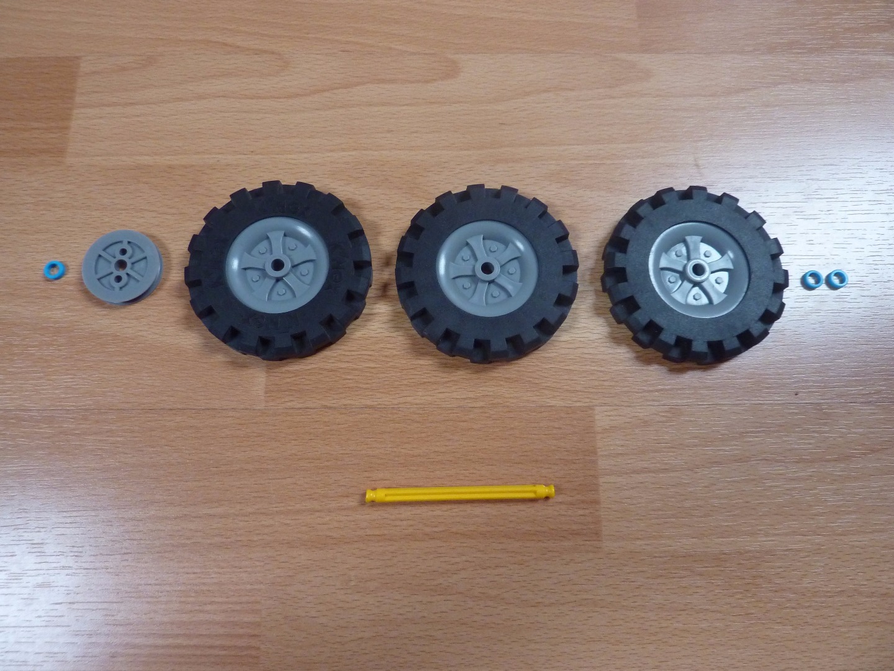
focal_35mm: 25
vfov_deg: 54.9
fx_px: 646
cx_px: 447
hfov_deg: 69.4
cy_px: 336
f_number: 3.3
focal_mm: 4.1
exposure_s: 1/30
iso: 320
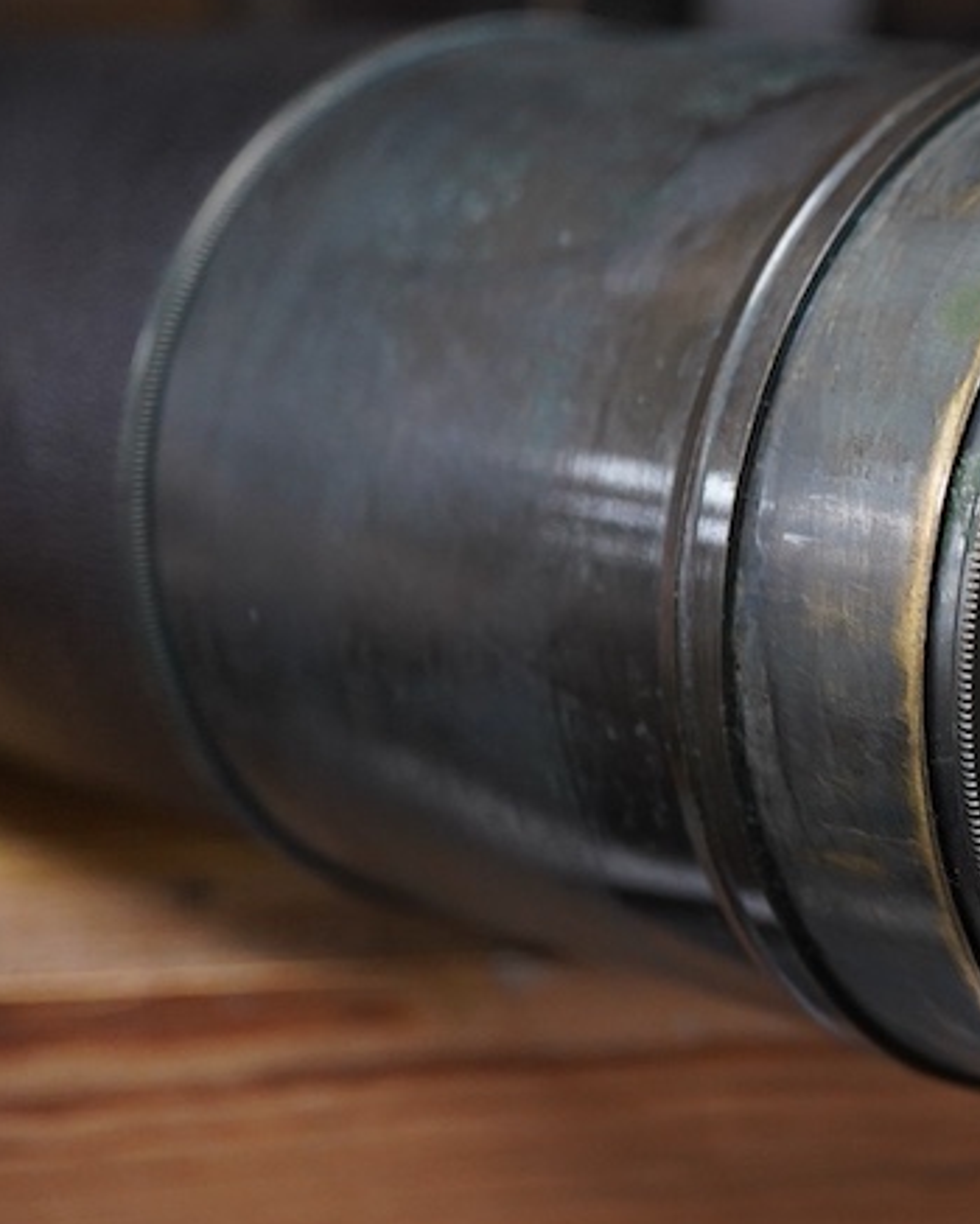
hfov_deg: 16.8
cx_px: 1243
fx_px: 3152
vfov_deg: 21.9
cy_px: 504
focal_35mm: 87
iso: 1250
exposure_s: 1/125
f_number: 3.5
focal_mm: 30
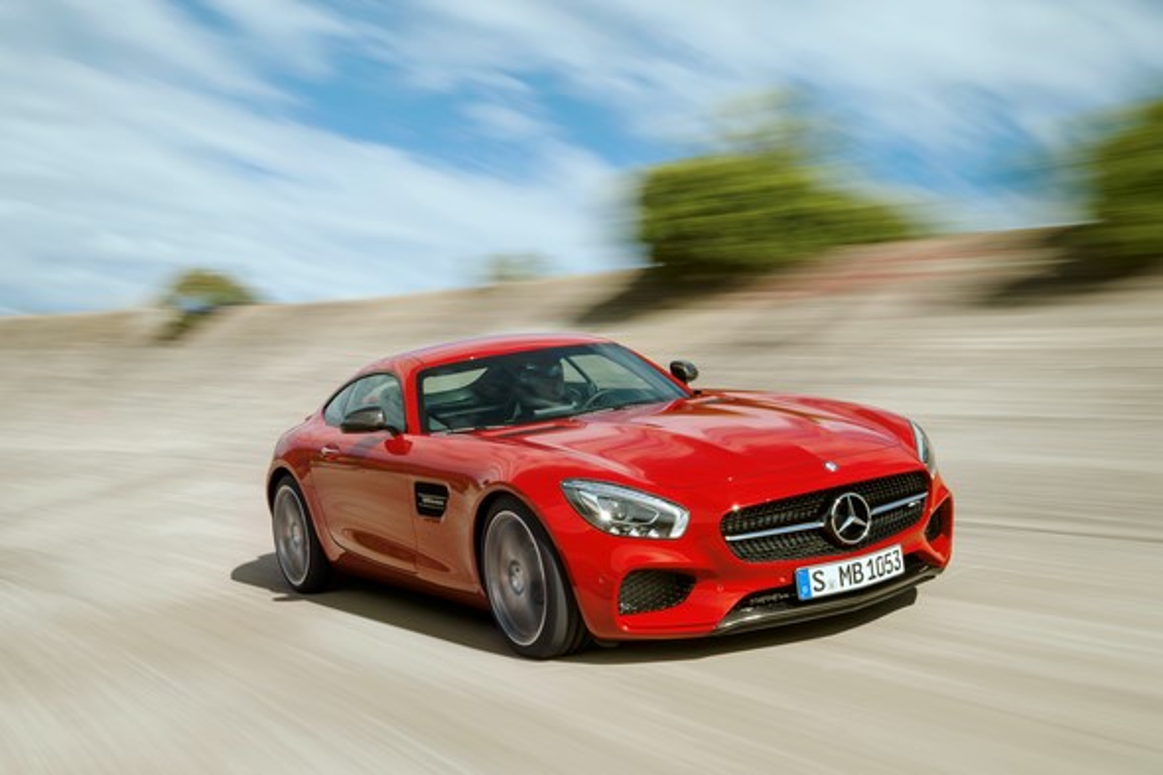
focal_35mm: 42
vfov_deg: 31.9
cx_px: 582
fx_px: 1356
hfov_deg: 46.4
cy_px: 388
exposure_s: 4
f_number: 22
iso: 50
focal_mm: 42
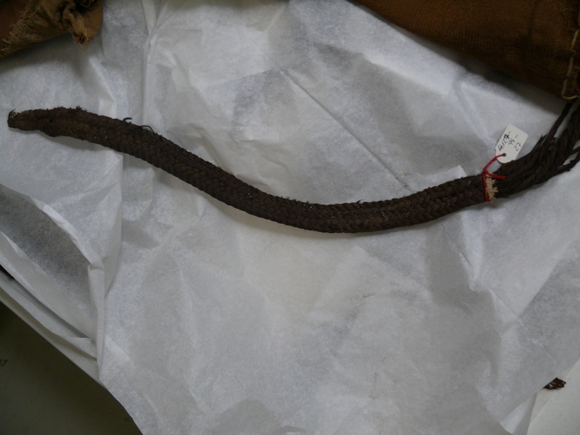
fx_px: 586
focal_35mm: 35
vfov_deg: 40.7
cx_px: 290
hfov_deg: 52.6
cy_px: 218
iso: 100
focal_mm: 7.4
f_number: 2.8
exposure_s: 1/30
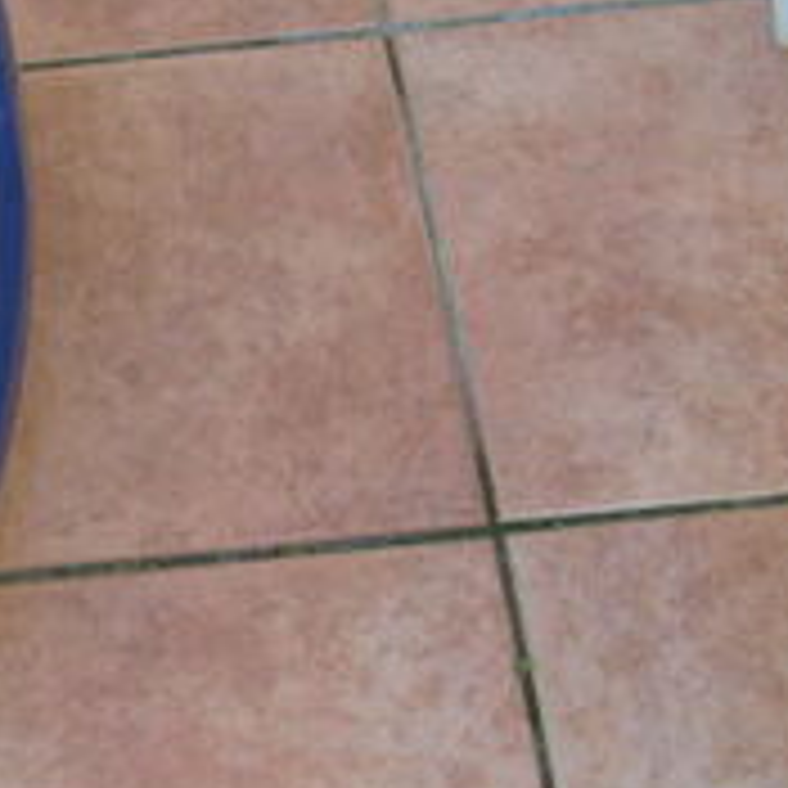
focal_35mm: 85
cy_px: 293
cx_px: -225
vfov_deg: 20.4
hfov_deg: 19.0
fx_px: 2189
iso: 80
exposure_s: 1/180
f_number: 2.8
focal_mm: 5.8
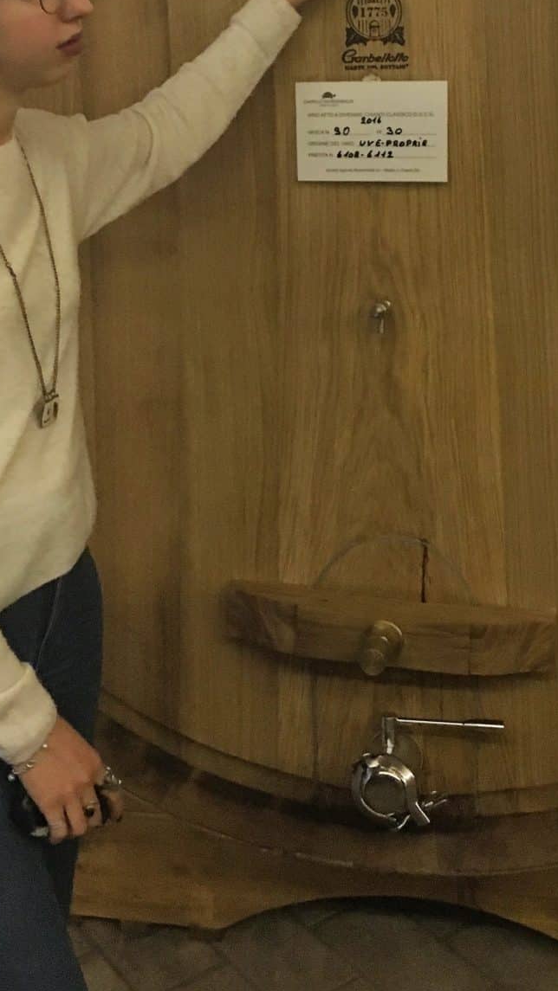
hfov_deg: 22.6
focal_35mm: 53
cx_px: 305
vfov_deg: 38.3
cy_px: 258
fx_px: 1394
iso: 400
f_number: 2.2
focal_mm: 4.15
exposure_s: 1/17
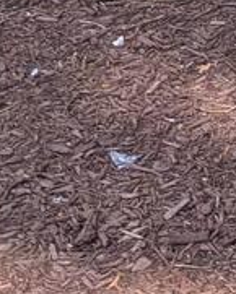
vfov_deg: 8.3
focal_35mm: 199
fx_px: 1736
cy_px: -560
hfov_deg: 7.0
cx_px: 693
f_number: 1.85
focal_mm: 6.81
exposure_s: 1/226
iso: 41
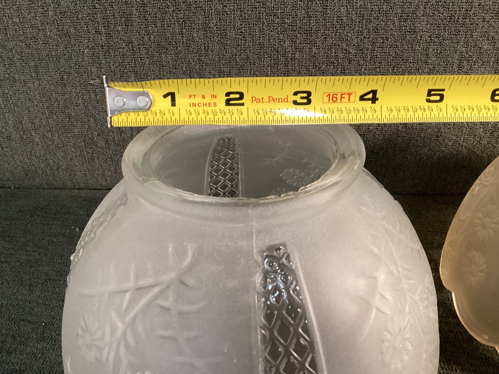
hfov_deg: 58.3
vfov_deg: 45.4
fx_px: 447
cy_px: 187
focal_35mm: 31
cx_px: 250
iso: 250
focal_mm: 3.3
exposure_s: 1/50
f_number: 2.4
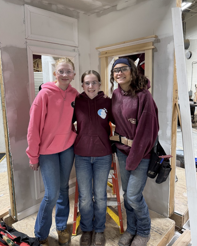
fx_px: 190
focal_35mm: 26
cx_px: 96
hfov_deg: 54.9
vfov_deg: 65.9
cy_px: 112
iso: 160
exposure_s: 1/120
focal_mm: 6.76
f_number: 1.78
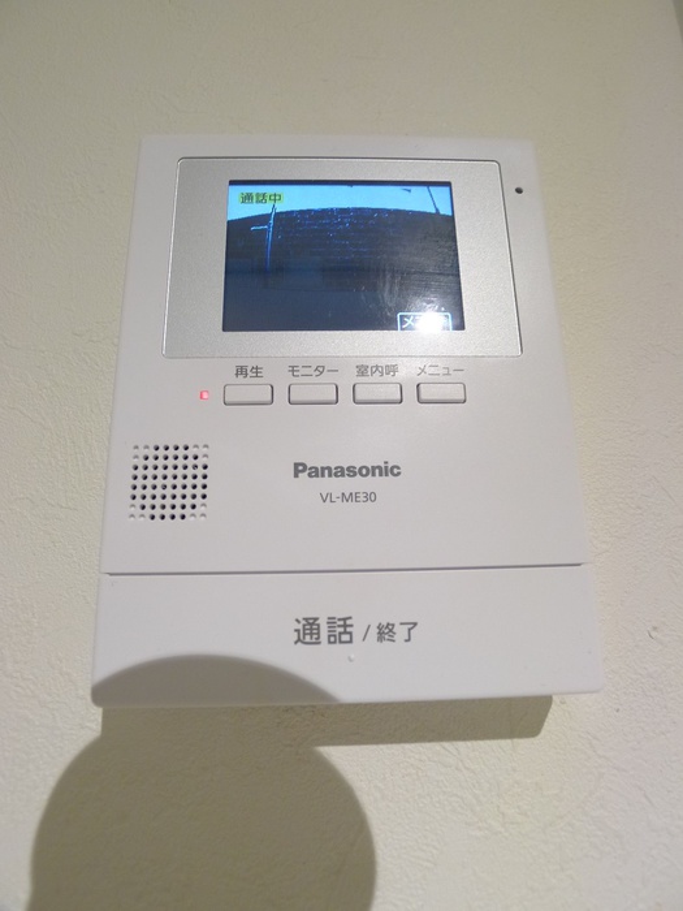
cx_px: 342
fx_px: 631
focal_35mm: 24
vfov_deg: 71.6
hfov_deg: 56.8
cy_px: 456
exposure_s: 1/25
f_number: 2
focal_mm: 5.1
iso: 200
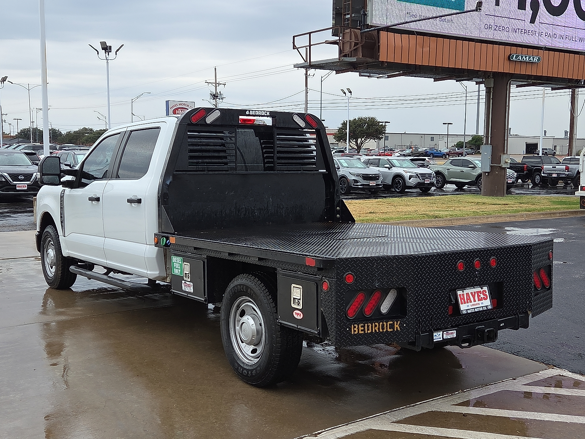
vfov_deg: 36.0
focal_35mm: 40
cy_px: 220
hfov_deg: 46.8
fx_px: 676
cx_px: 292
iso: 76
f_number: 1.8
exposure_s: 1/909
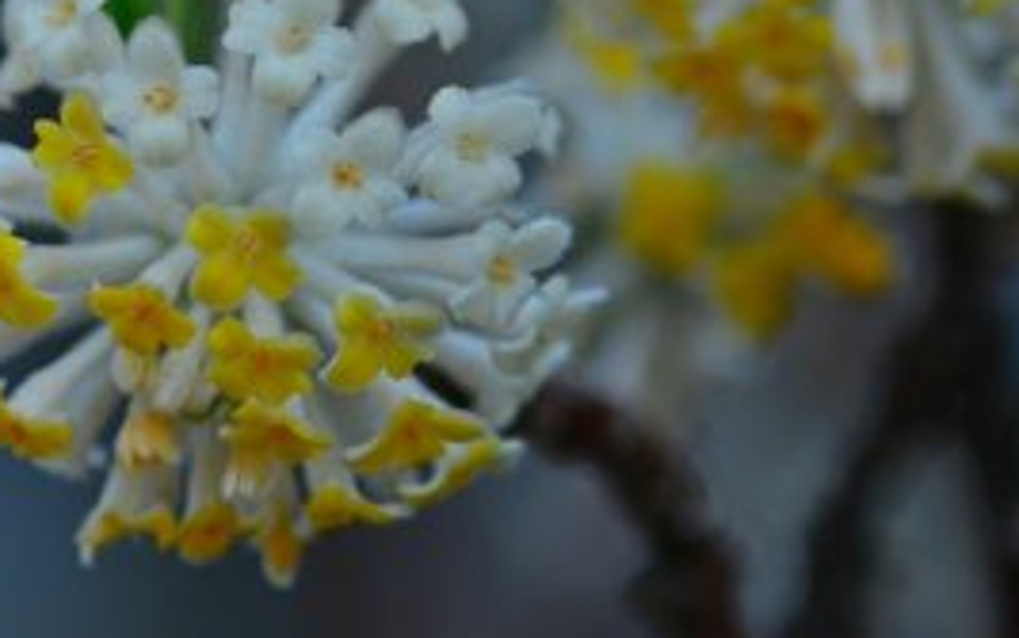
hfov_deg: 7.6
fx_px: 7694
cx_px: 412
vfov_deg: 4.7
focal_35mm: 277
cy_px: 222
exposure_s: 1/1600
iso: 200
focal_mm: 105
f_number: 3.5
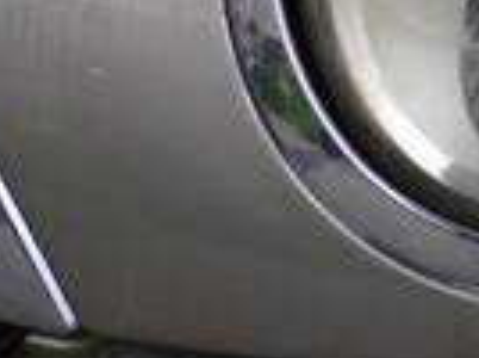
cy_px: -233
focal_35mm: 86
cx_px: 654
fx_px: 1188
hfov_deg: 20.5
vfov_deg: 15.3
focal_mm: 4.3
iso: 100
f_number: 5.8
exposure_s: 1/180
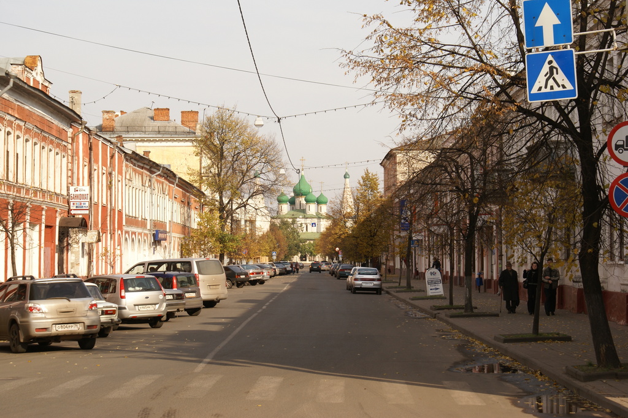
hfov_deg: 24.6
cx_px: 314
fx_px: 1439
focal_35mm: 82
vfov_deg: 16.5
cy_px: 209
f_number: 8
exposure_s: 1/250
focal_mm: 55
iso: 100
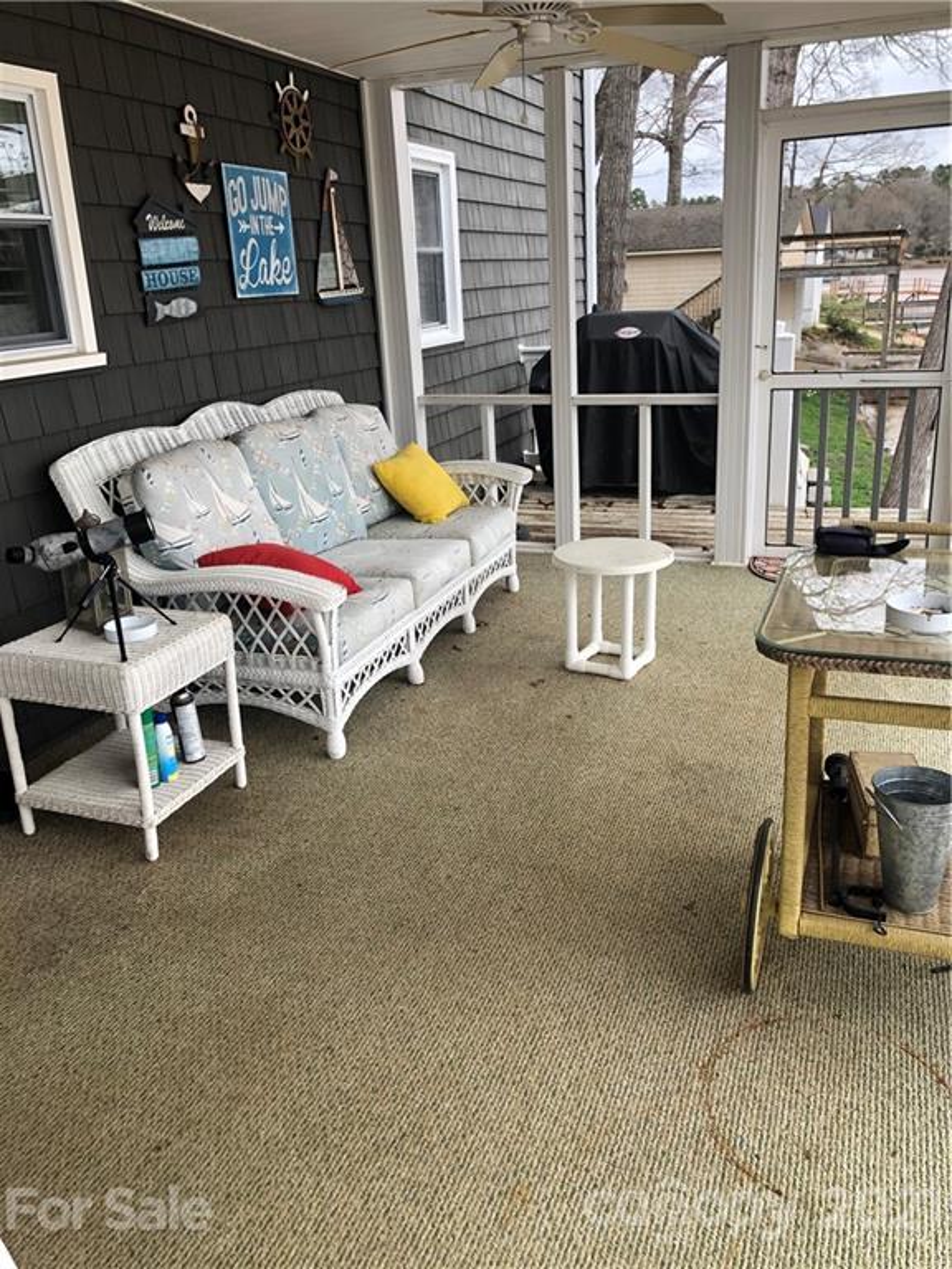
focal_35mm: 28
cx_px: 476
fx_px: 1027
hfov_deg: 49.7
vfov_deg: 63.4
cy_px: 634
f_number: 1.8
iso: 20
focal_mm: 3.99
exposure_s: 1/273
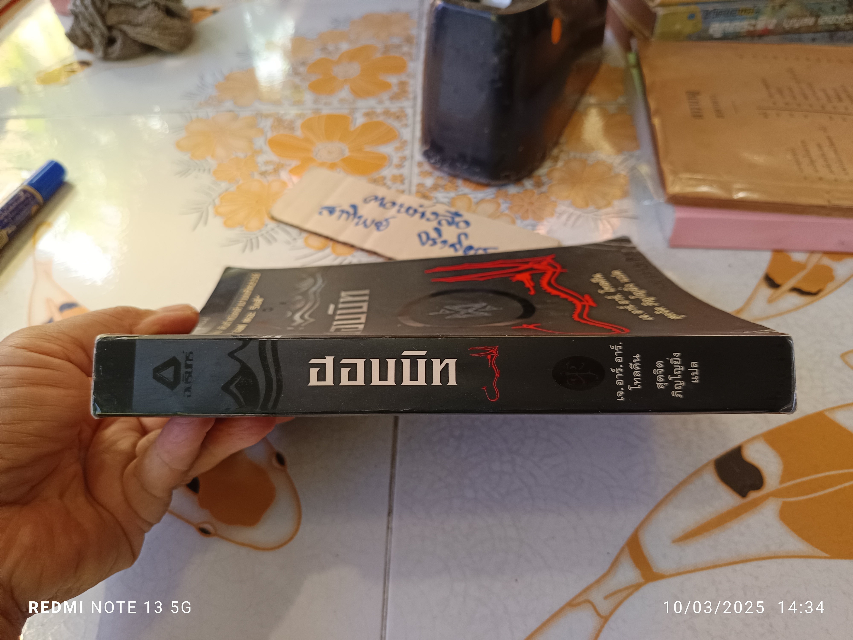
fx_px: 591
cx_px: 426
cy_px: 320
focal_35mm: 24
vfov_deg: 56.8
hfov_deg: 71.6
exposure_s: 1/50
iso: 320
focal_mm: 5.31
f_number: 1.7
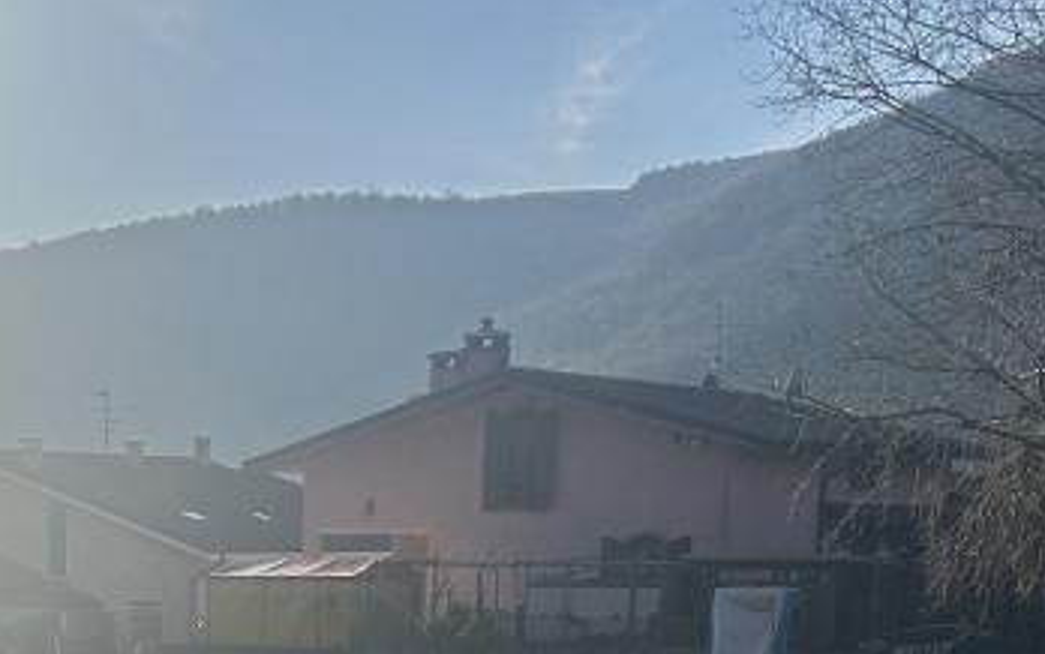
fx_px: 2166
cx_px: 42
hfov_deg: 26.0
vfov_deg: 16.2
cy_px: 876
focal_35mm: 76
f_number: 1.5
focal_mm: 5.7
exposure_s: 1/6211
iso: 50
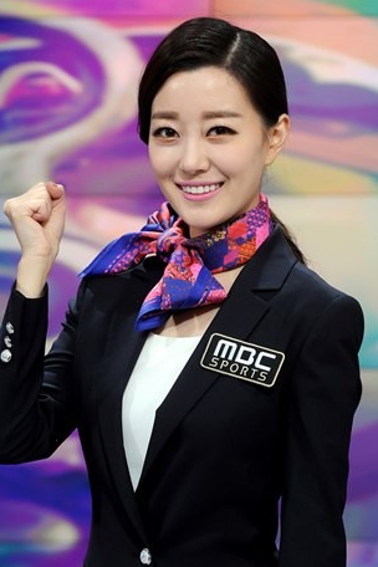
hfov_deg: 8.6
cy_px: 305
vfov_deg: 12.9
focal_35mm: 159
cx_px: 172
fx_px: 2504
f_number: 5
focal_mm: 145
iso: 1000
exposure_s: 1/200
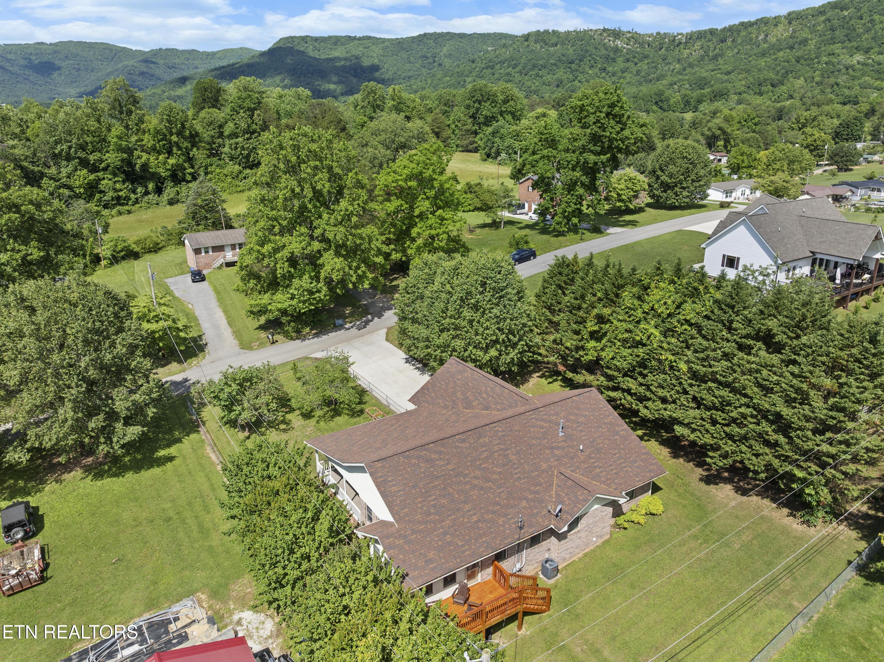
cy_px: 331
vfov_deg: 56.8
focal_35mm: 24
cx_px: 442
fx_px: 613
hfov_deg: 71.6
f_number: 2.8
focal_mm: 12.29
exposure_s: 1/100
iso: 120
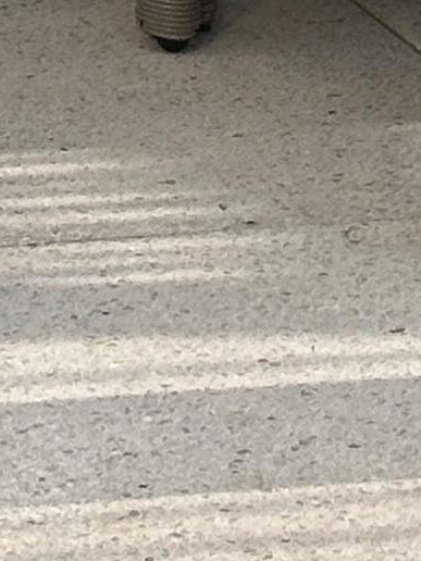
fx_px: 6081
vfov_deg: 4.8
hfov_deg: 4.0
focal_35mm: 375
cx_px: 37
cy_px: -1585
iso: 64
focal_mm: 6.86
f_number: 1.78
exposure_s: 1/1050
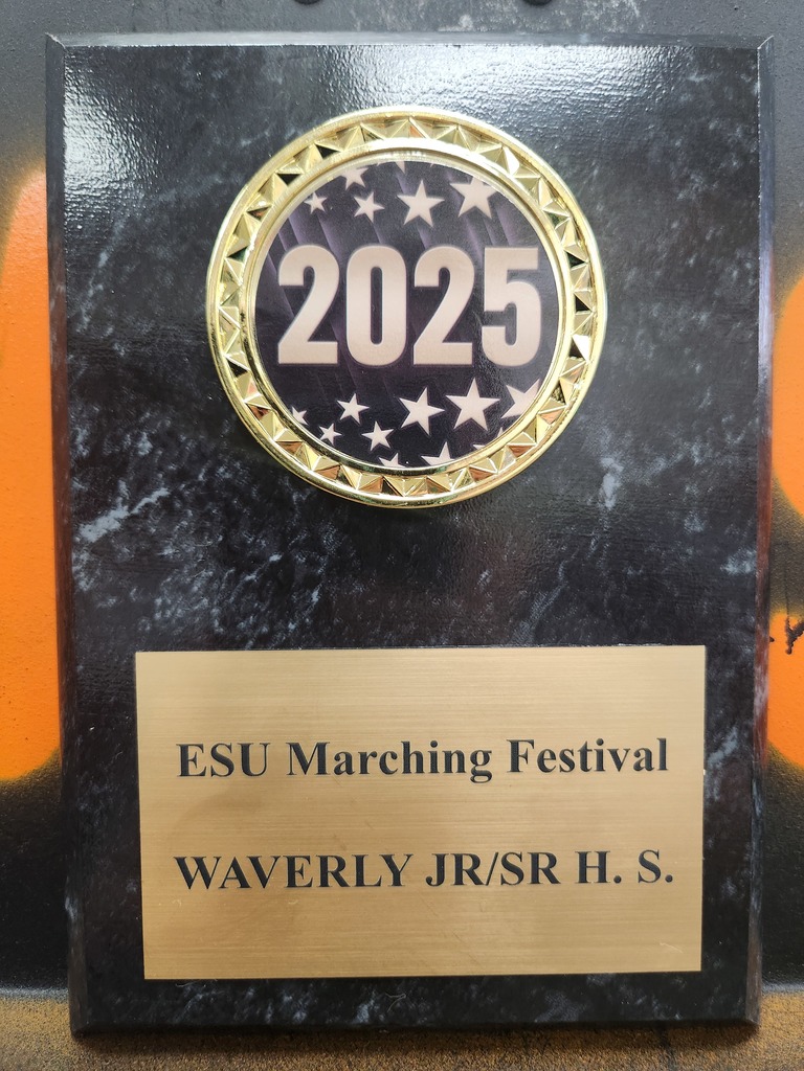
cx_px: 402
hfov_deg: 58.9
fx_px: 712
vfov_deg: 73.9
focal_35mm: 23
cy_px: 536
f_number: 1.8
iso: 500
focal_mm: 5.4
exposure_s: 1/120
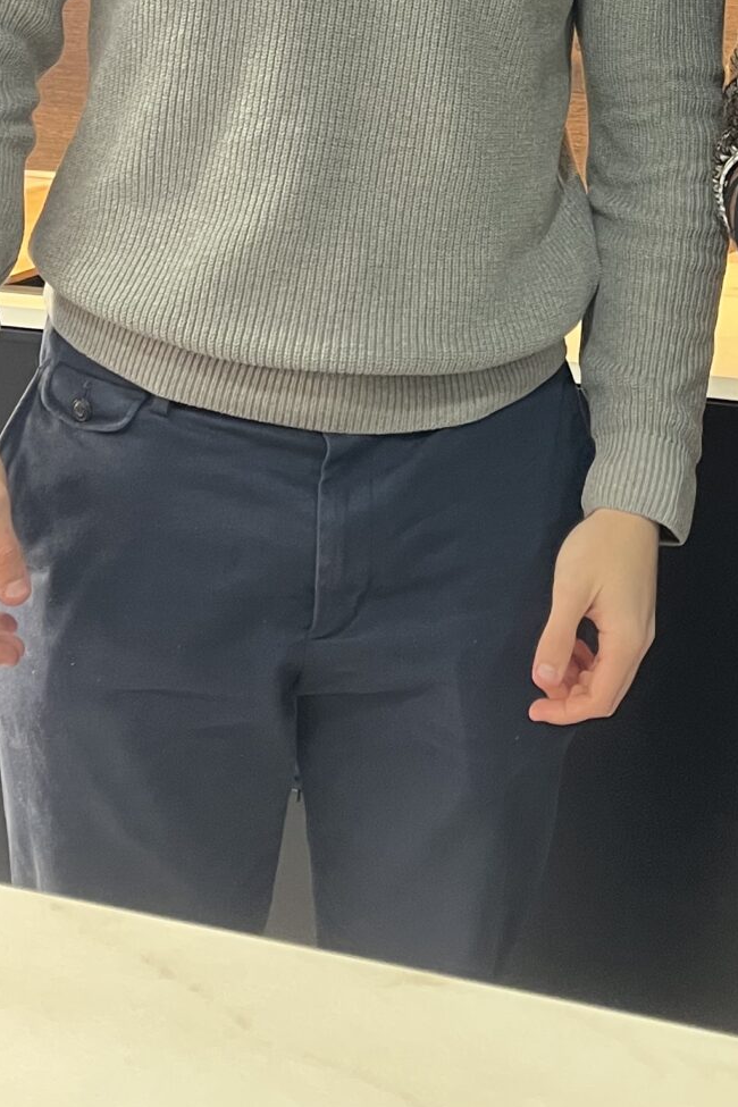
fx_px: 2183
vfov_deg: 25.1
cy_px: -279
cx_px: 758
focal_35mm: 71
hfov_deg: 18.6
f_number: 1.6
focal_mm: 5.1
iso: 200
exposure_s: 1/50
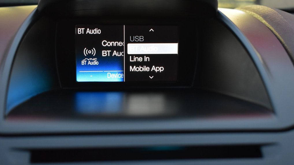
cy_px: 78
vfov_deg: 21.1
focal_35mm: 57
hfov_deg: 36.6
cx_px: 148
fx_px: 444
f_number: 5.6
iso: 1600
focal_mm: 36
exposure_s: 1/15
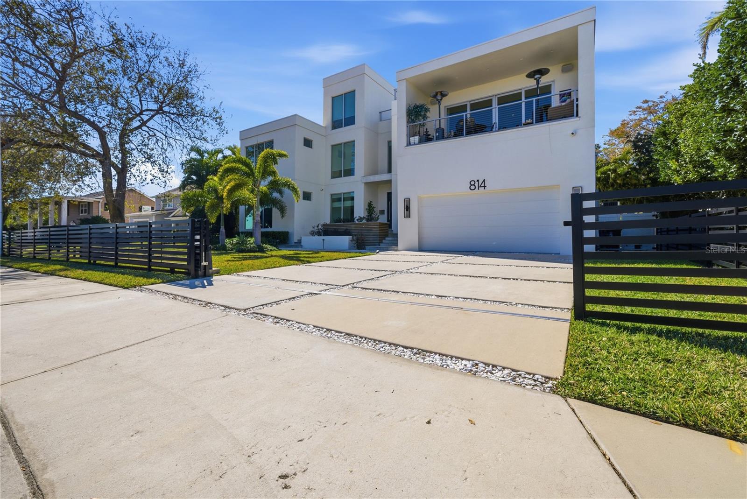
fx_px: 291
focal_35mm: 14
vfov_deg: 81.3
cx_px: 374
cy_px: 250
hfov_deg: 104.2
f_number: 9
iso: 250
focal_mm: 14
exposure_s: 1/3200
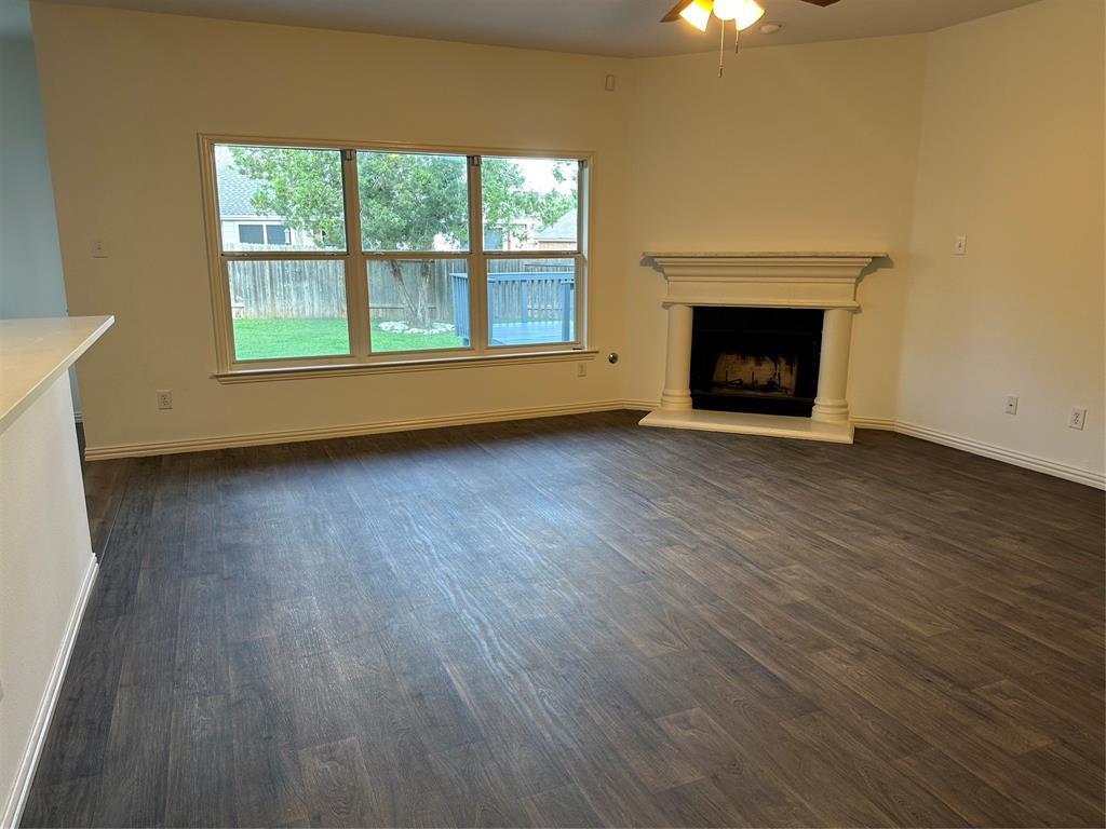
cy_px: 414
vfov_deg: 56.8
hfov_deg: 71.6
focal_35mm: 24
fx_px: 767
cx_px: 553
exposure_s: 1/60
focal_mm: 6.86
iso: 125
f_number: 1.78
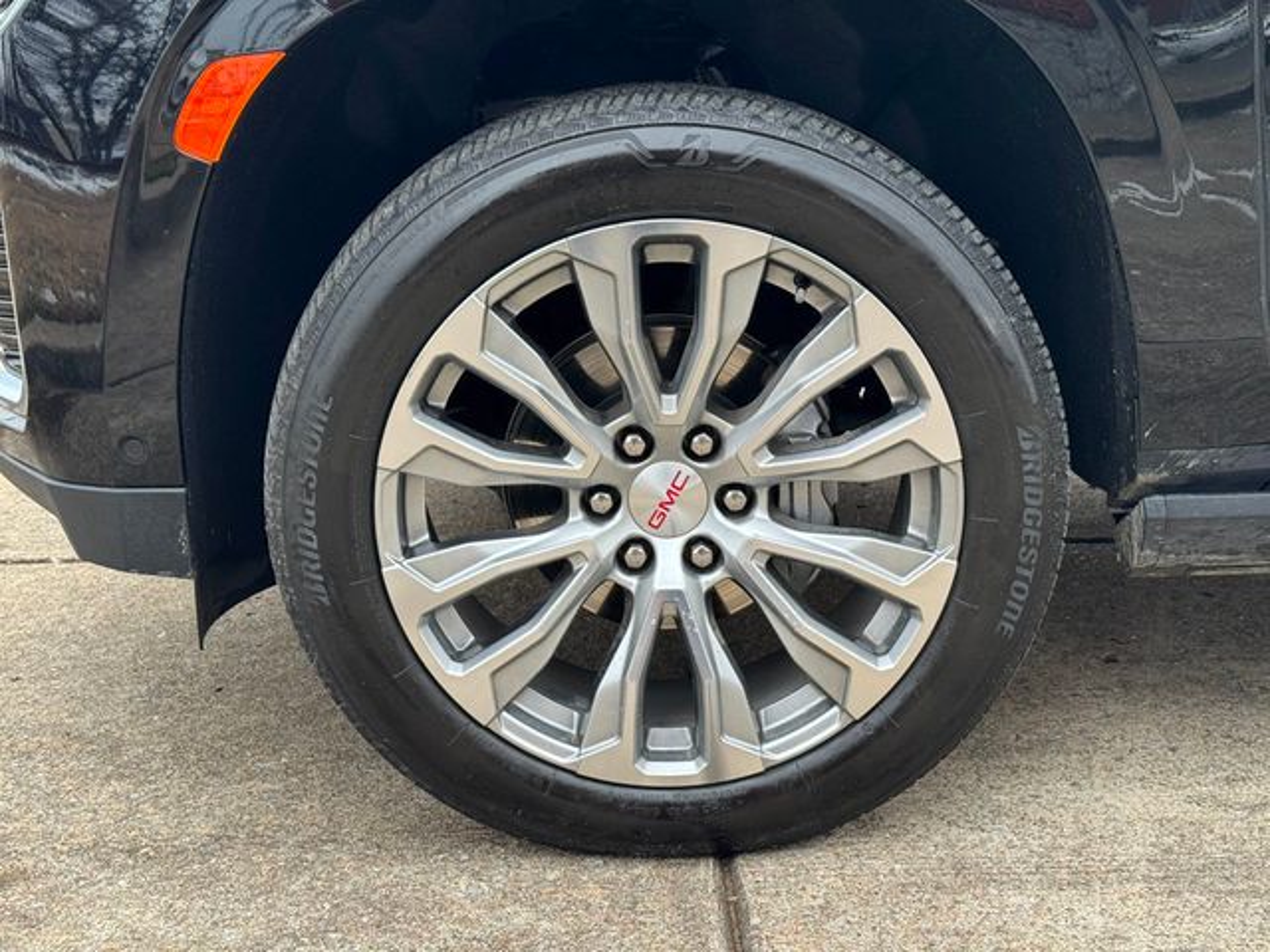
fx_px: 1761
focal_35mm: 48
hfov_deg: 39.7
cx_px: 635
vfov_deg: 30.3
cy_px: 476
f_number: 1.78
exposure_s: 1/87
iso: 100
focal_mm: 6.76
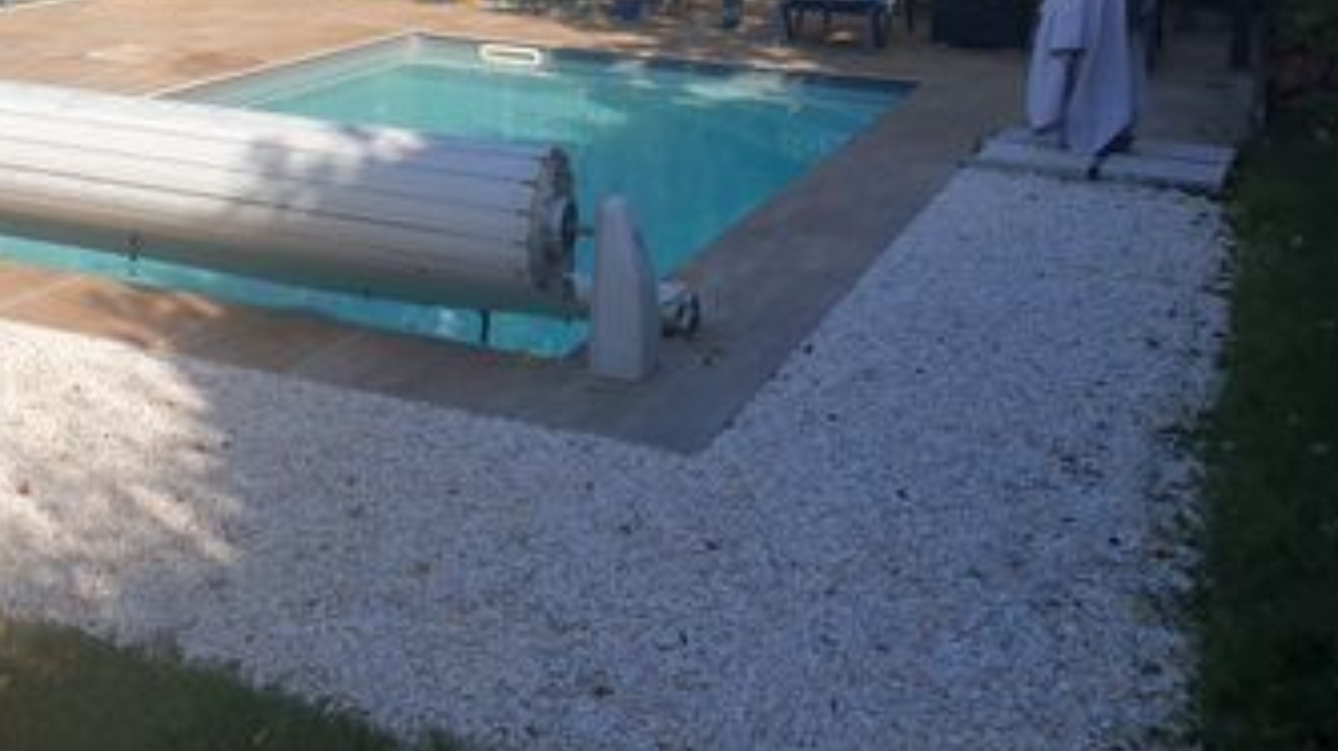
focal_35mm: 51
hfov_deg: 39.0
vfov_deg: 21.8
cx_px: 257
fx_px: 1809
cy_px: -141
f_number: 2.4
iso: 50
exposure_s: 1/1300
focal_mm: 4.3
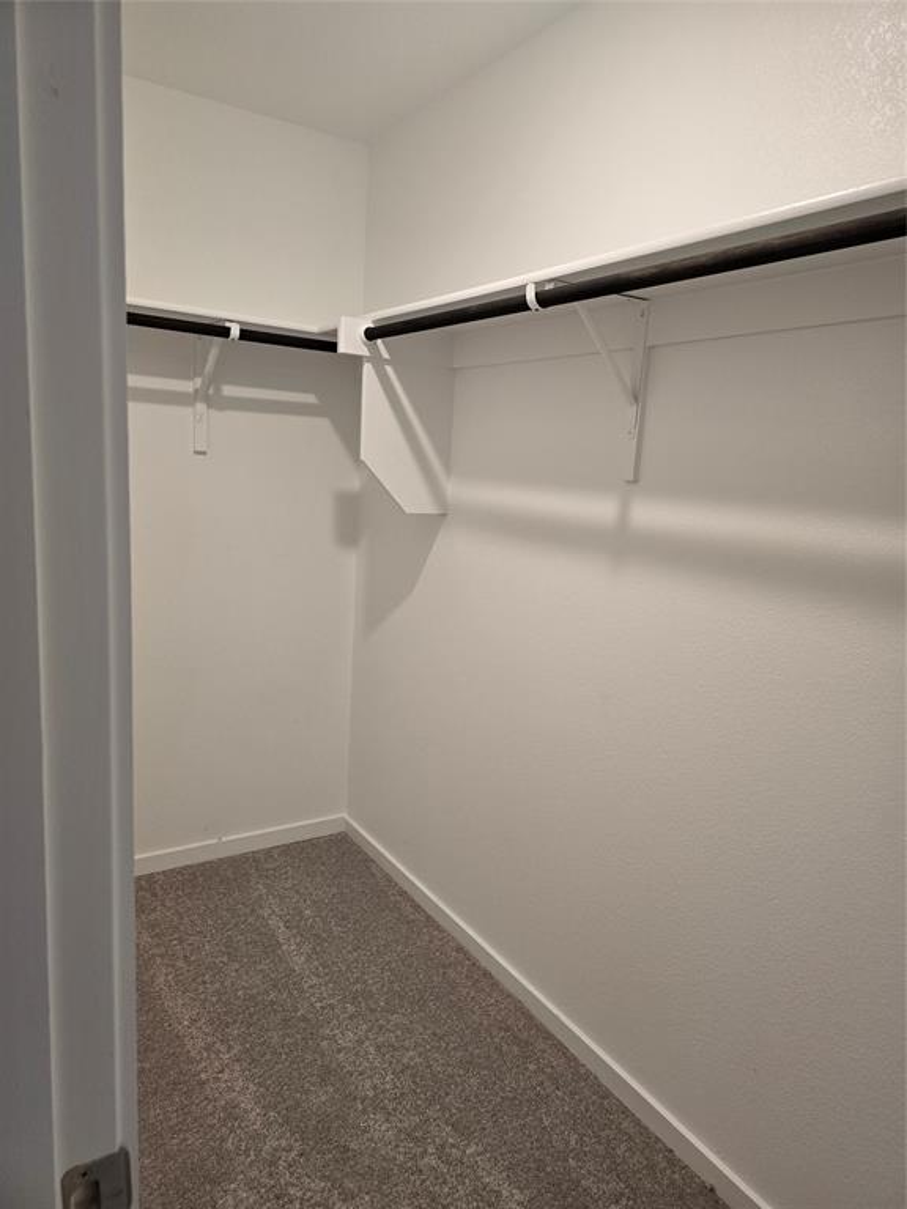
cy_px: 604
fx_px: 804
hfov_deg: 58.9
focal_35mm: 23
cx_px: 454
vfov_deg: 73.9
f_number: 1.7
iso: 200
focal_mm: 6.3
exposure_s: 1/120
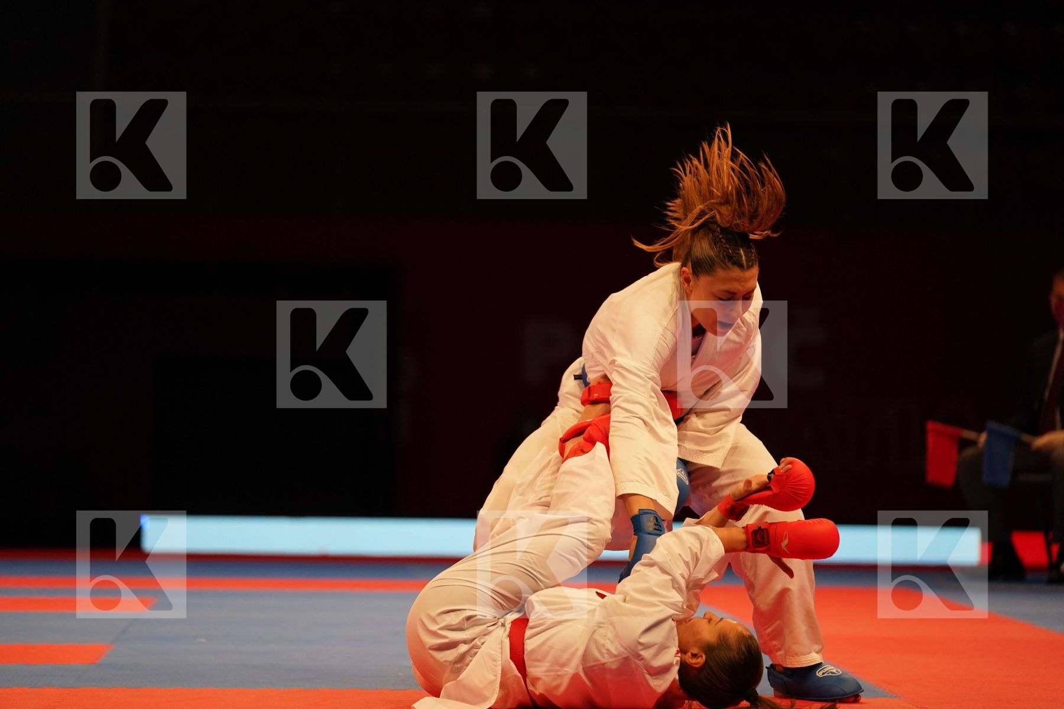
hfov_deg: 15.1
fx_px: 4019
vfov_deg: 10.1
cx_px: 532
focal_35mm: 136
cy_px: 354
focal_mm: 136
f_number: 2.8
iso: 2000
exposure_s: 1/1000
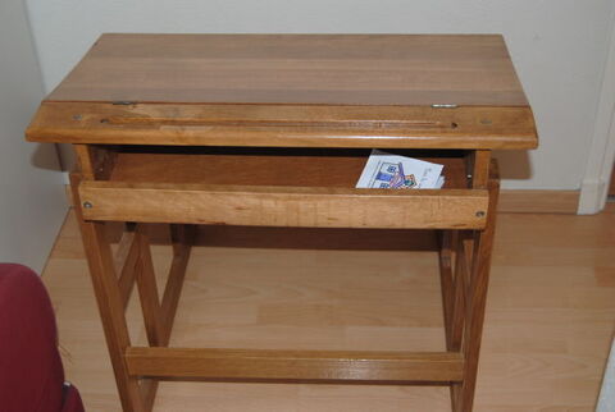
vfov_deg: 25.9
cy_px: 206
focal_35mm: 52
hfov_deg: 37.8
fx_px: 899
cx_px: 308
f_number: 4.5
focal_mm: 35
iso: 200
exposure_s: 1/60
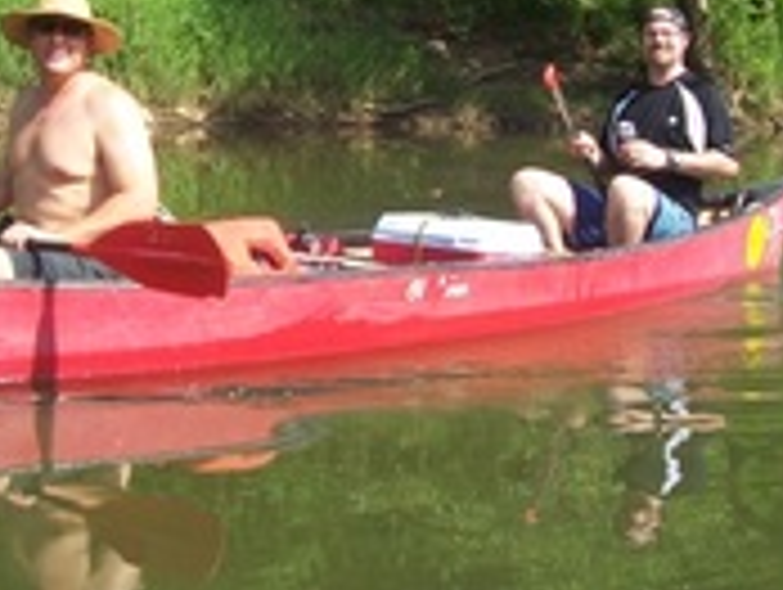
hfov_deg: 24.9
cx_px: 266
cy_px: 117
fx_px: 1767
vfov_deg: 18.8
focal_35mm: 78
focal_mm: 5.6
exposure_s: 1/250
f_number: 5.6
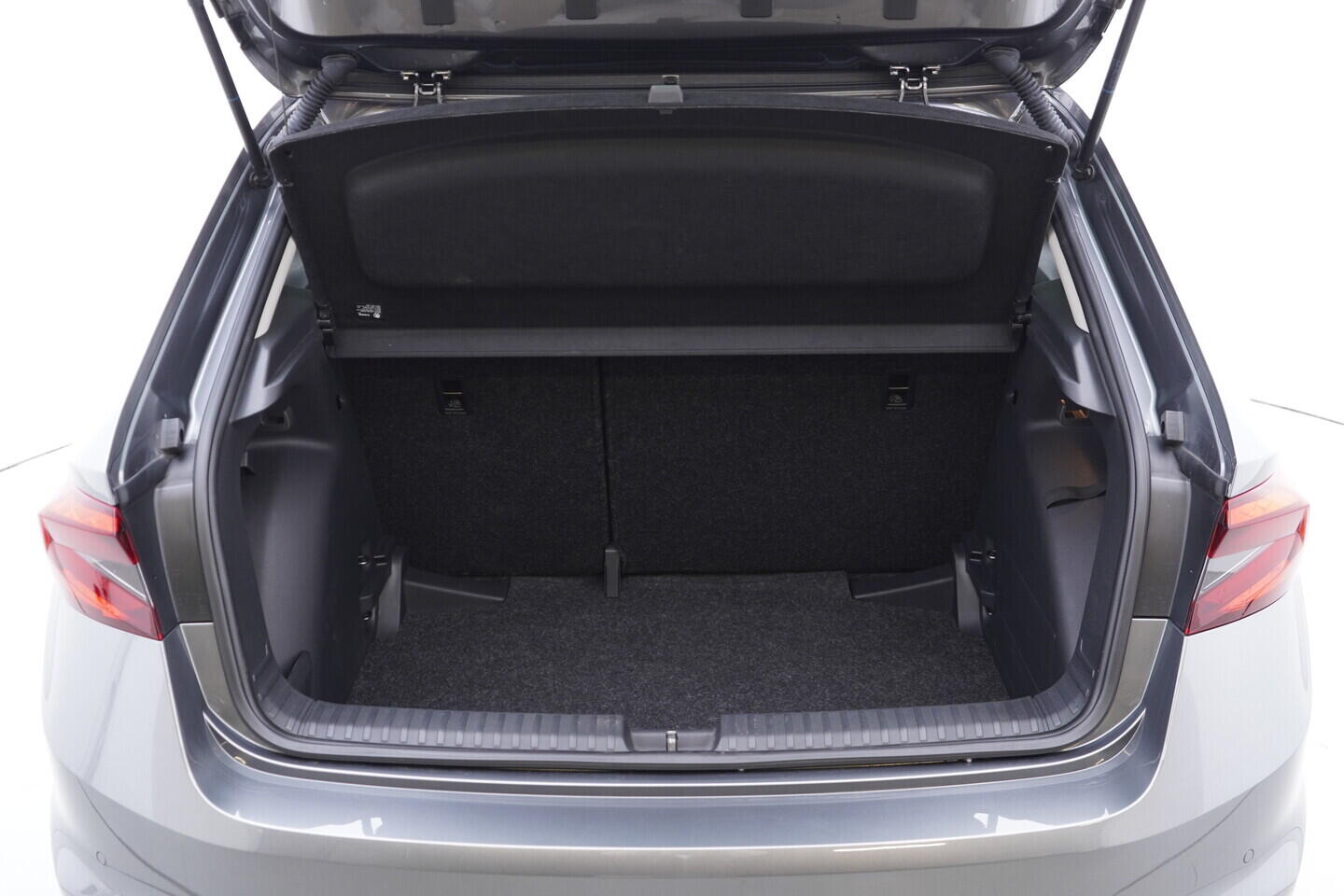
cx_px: 672
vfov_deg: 36.9
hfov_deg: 53.1
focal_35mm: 36
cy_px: 448
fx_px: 1344
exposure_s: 1/40
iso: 320
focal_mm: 24
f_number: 2.8
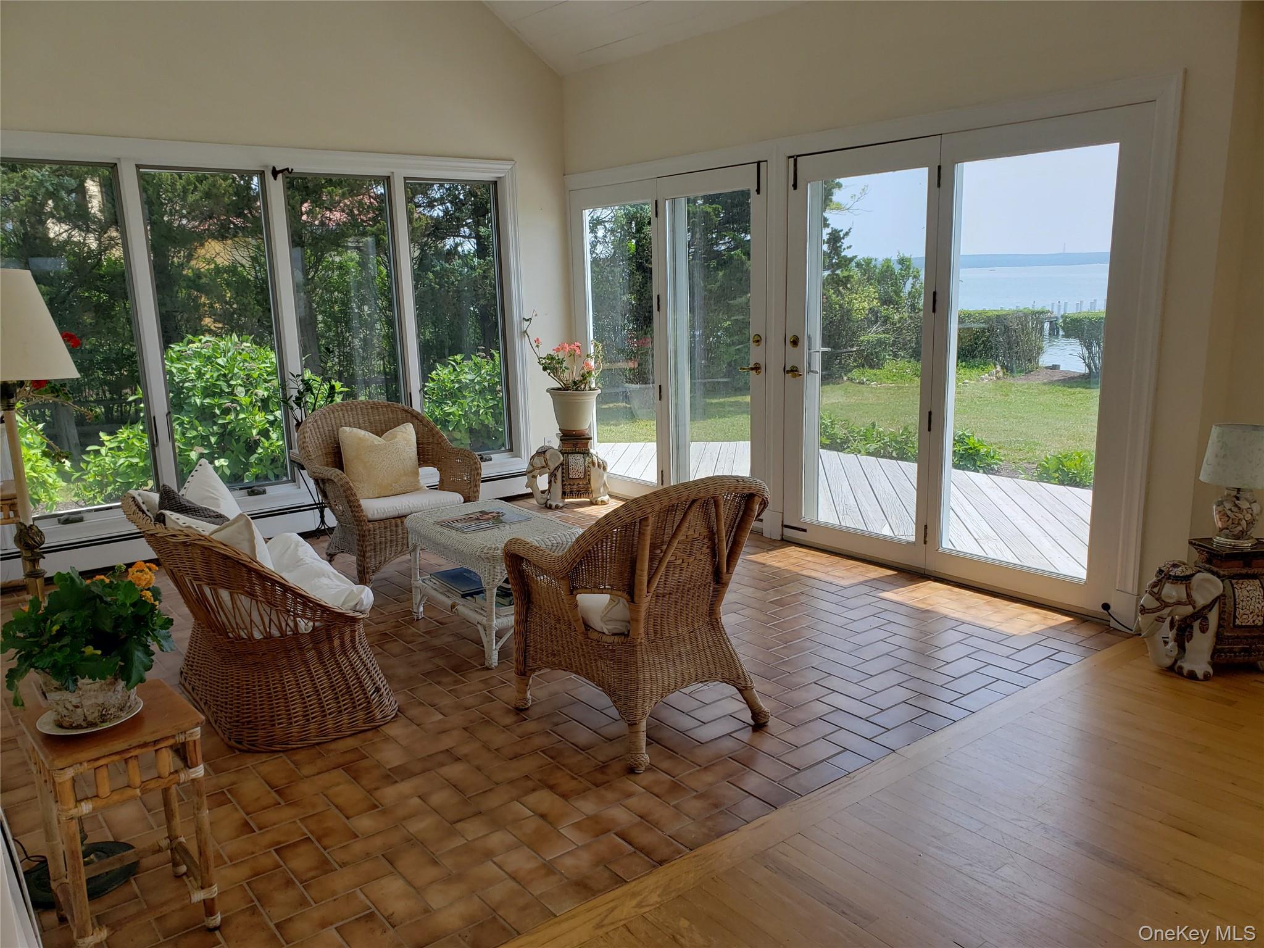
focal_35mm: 26
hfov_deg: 67.3
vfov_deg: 53.1
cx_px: 632
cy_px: 474
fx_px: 949
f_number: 2.4
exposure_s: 1/492
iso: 50
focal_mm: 4.3
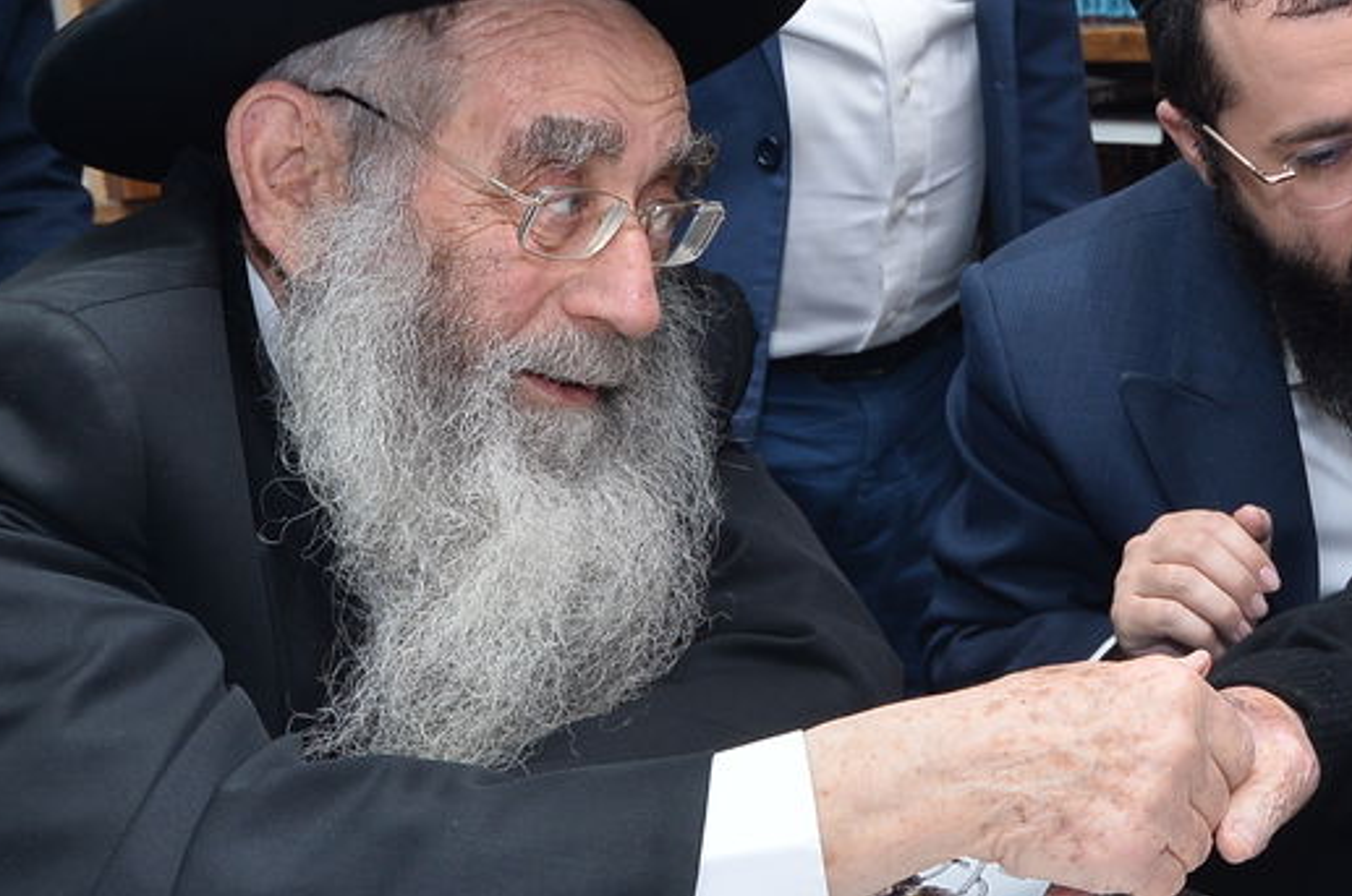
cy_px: 313
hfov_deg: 30.0
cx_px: 1161
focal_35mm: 65
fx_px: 2437
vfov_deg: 20.8
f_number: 5.6
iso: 400
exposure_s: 1/160
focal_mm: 24
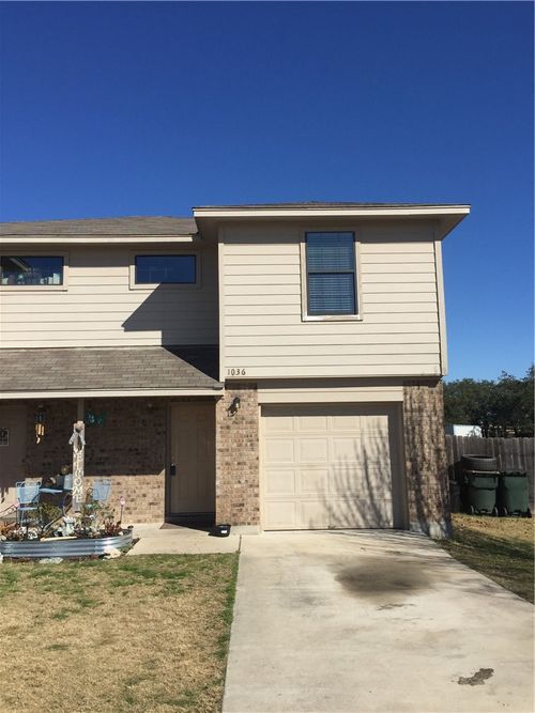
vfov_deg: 61.7
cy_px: 356
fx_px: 598
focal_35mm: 29
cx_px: 268
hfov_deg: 48.2
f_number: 2.2
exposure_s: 1/3597
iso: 32
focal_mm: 4.15
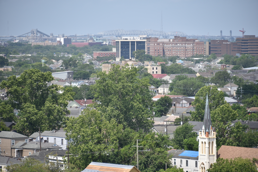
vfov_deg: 6.5
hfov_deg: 9.8
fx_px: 1505
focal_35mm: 210
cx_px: 129
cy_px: 86
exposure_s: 1/500
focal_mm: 210
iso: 125
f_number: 5.6
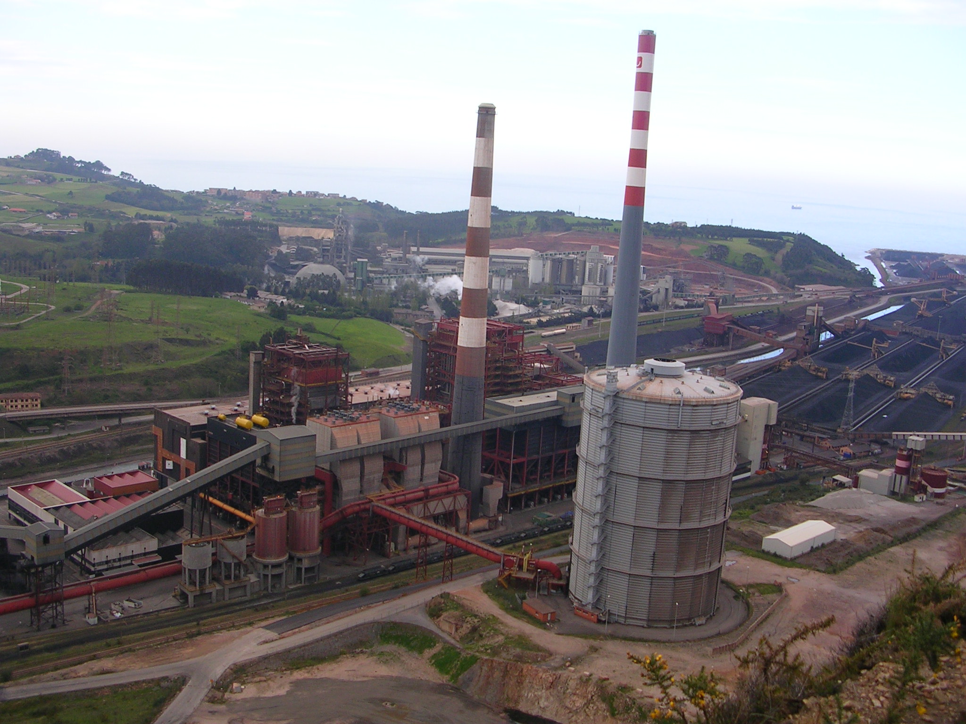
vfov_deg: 37.7
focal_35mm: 38
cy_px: 362
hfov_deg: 49.0
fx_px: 1060
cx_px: 483
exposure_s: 1/320
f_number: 2.8
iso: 50
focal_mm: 5.8
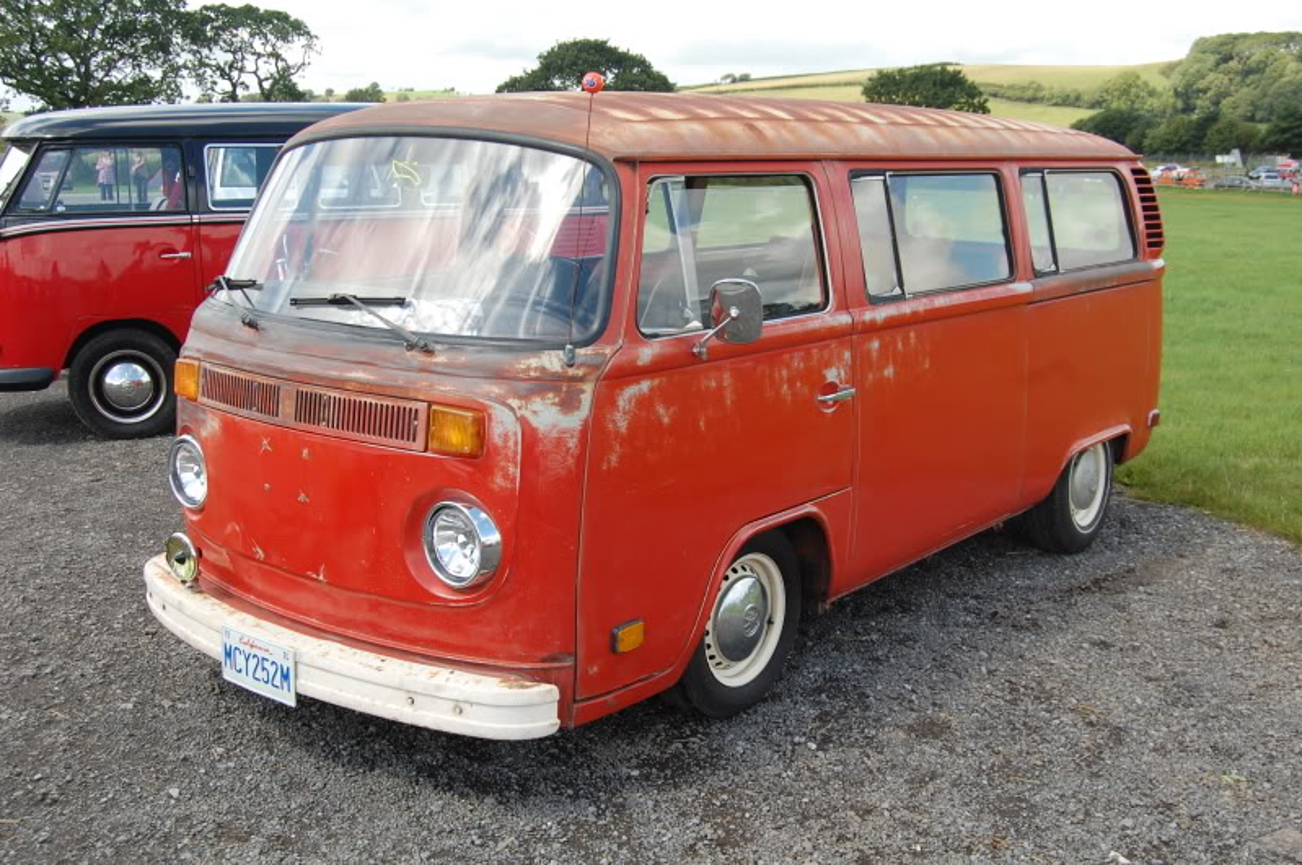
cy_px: 432
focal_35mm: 39
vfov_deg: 34.1
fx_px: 1409
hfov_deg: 49.6
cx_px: 651
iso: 200
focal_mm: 26
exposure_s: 1/200
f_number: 7.1
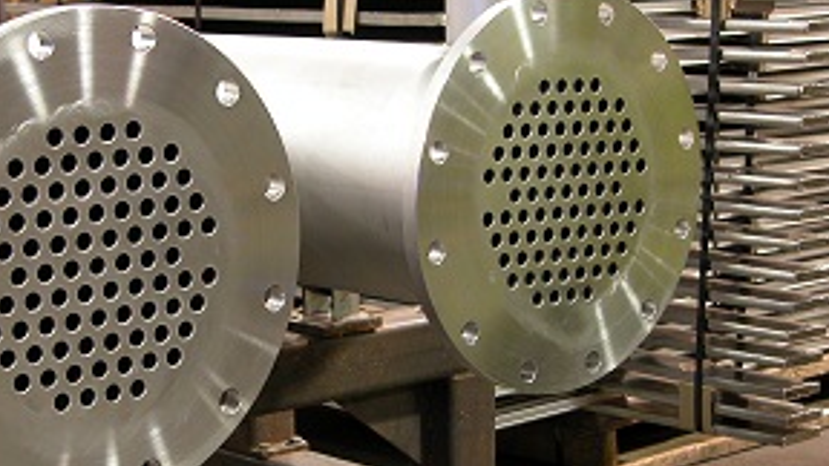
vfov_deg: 12.1
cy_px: 302
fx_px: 2198
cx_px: 273
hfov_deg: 21.3
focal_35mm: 100
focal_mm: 16.8
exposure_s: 1/4.2
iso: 271
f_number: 3.2
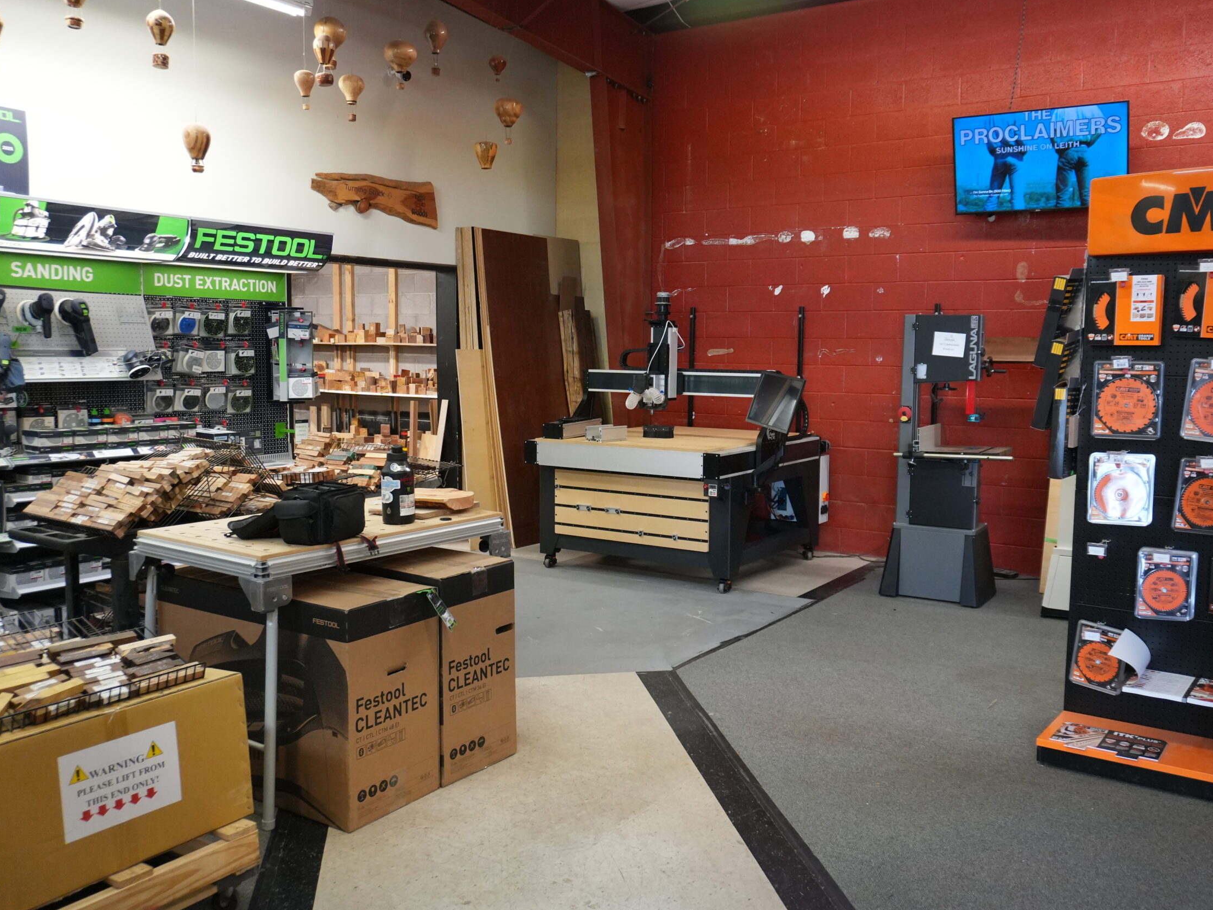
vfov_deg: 46.8
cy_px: 452
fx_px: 1051
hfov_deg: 59.8
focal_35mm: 30
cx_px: 681
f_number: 4
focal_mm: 18
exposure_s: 1/160
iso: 2000
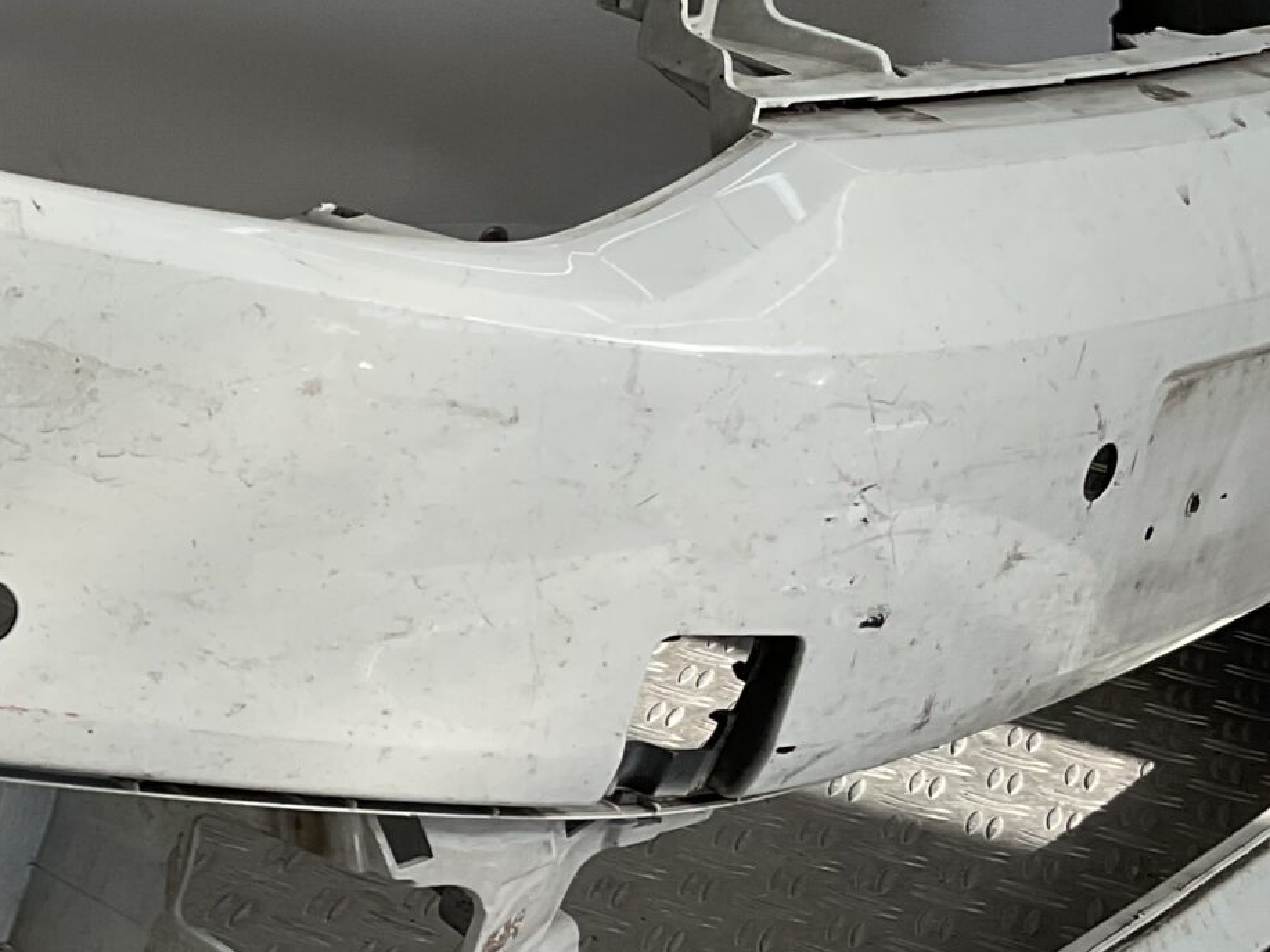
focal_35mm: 81
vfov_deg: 18.2
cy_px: 604
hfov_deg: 22.7
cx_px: -148
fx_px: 2971
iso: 16
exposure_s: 1/898
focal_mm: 3
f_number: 1.8
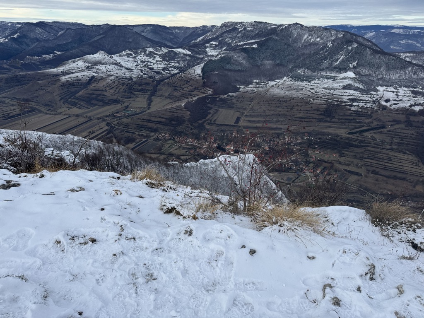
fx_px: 294
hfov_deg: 71.6
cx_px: 212
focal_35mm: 24
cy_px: 159
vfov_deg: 56.8
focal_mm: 6.76
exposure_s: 1/2105
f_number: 1.78
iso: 80
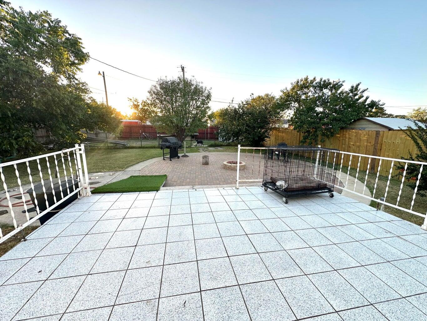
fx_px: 173
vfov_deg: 85.7
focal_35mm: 14
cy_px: 160
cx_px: 214
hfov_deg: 102.1
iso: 40
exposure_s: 1/168
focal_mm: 2.22
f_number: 2.2
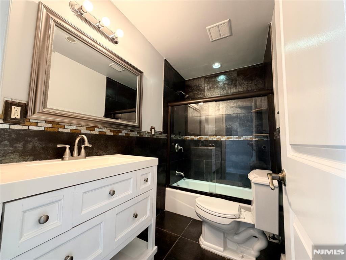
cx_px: 173
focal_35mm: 14
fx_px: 140
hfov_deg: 102.1
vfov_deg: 85.7
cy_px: 130
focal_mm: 2.22
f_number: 2.2
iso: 200
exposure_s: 1/60
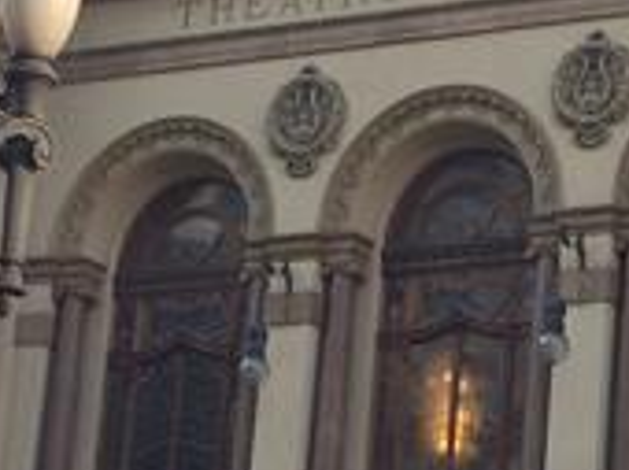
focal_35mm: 147
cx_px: 692
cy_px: 302
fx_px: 2667
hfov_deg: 13.2
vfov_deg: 10.1
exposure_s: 1/328
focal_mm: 4.15
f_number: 2.2
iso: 32
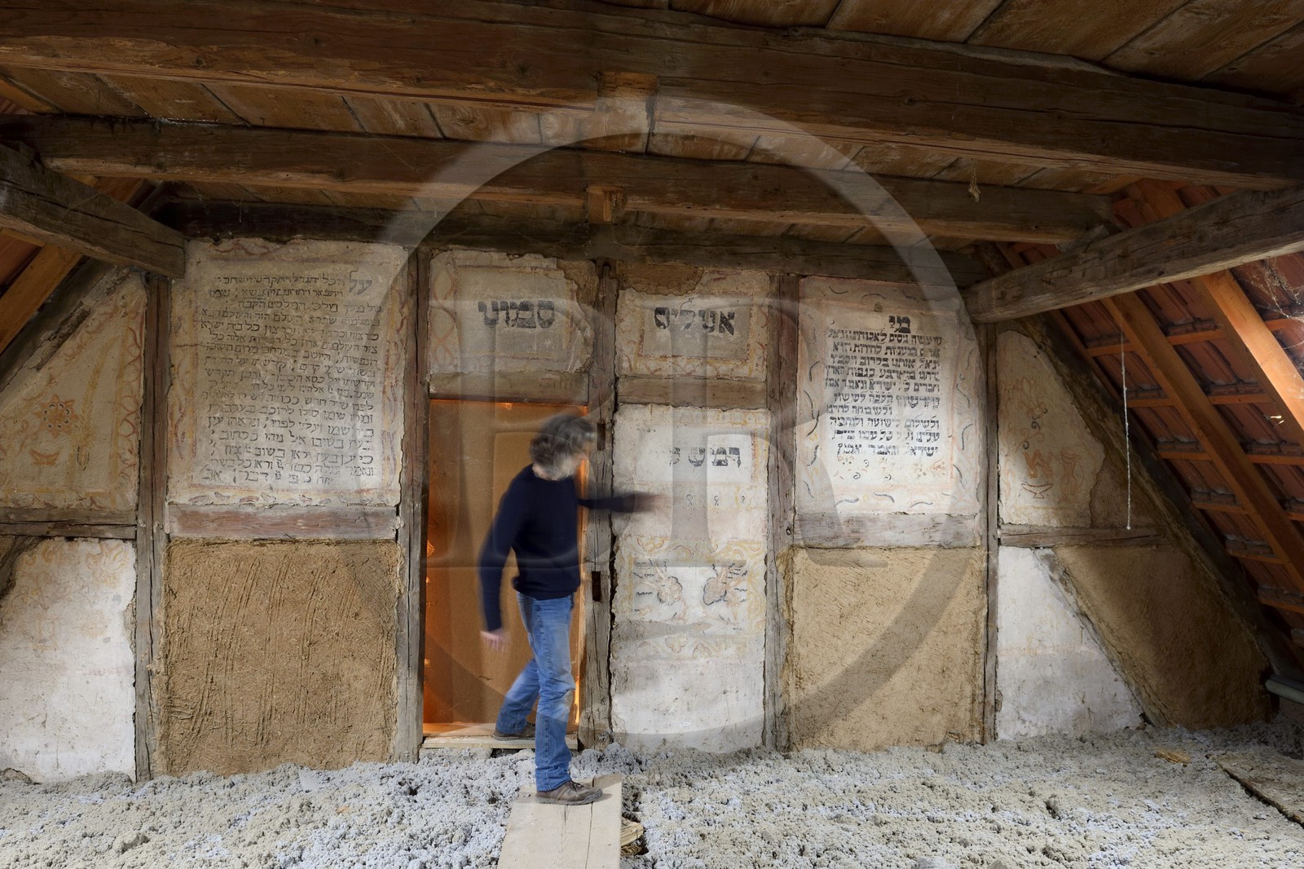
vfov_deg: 53.1
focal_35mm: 24
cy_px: 434
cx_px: 652
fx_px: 869
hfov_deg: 73.8
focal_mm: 24
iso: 800
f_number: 6.3
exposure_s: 1/1.67
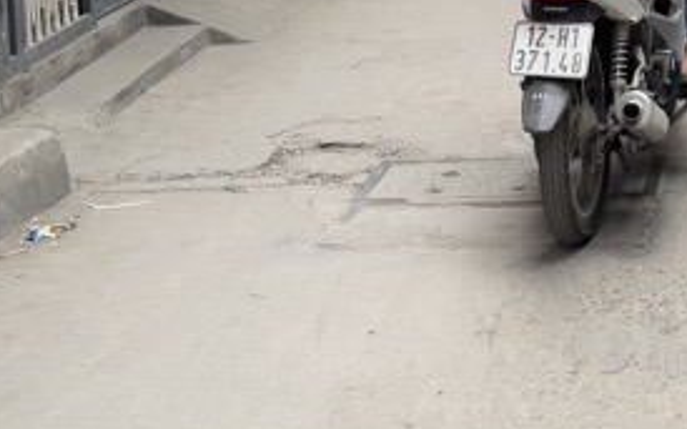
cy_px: -148
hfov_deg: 20.9
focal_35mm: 95
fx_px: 1778
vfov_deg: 13.2
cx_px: 742
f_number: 1.78
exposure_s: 1/271
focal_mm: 6.76
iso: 64
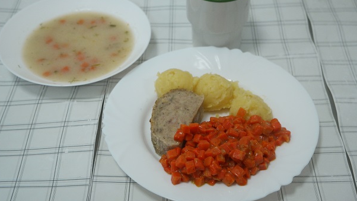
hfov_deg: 39.2
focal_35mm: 53
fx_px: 502
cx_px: 184
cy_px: 92
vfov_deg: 22.6
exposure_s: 1/250
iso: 1600
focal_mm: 31
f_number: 4.5
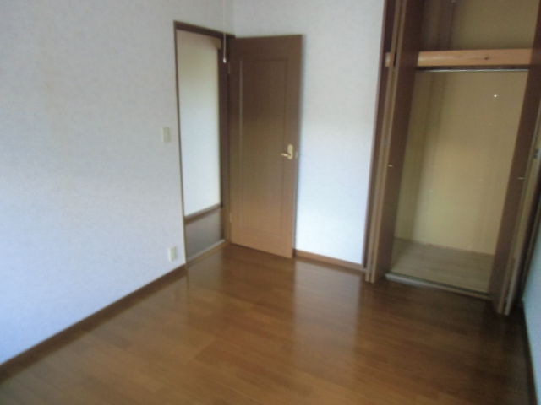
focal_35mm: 24
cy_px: 202
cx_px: 270
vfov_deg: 56.8
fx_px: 375
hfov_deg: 71.6
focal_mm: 4.24
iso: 400
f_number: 3
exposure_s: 1/25
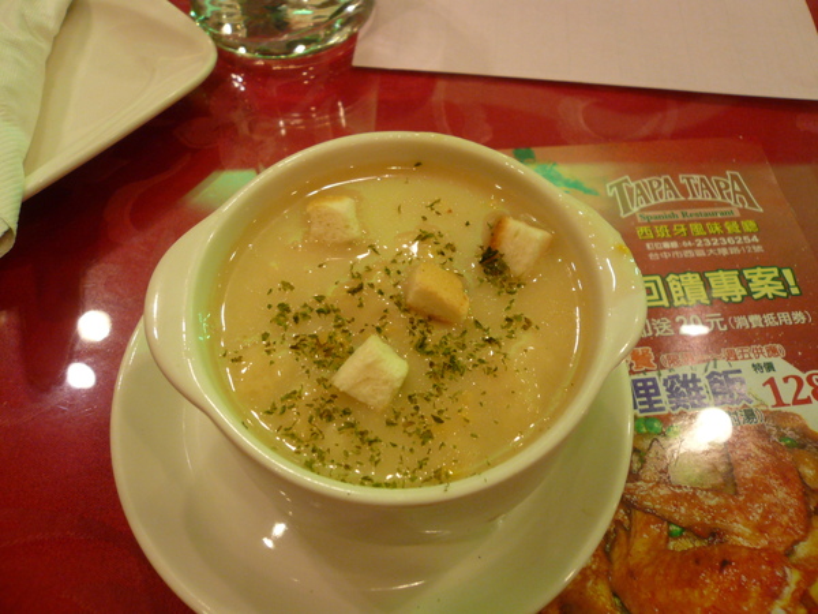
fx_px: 662
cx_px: 409
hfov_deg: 63.4
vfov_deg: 49.7
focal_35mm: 28
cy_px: 307
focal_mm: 4.6
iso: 125
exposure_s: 1/15
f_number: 2.8
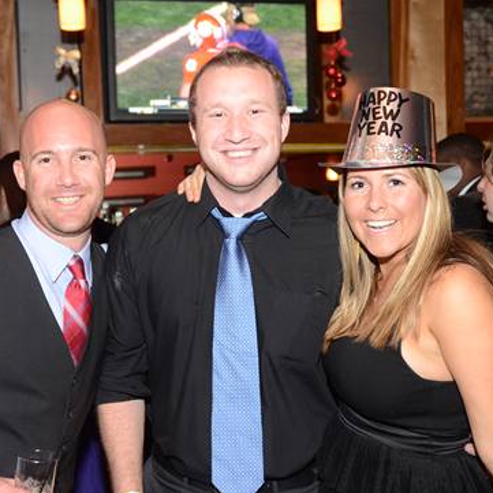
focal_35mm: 62
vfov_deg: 27.7
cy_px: 247
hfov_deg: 27.7
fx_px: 999
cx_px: 209
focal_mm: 32
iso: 1250
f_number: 3.5
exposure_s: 1/40
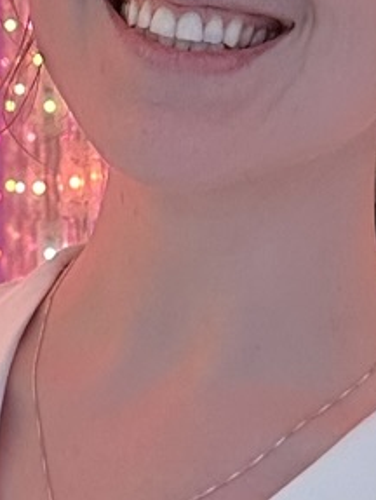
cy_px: 279
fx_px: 2471
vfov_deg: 11.5
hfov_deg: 8.7
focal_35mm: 171
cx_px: 12
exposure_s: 1/109
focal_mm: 6.86
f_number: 1.78
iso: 250
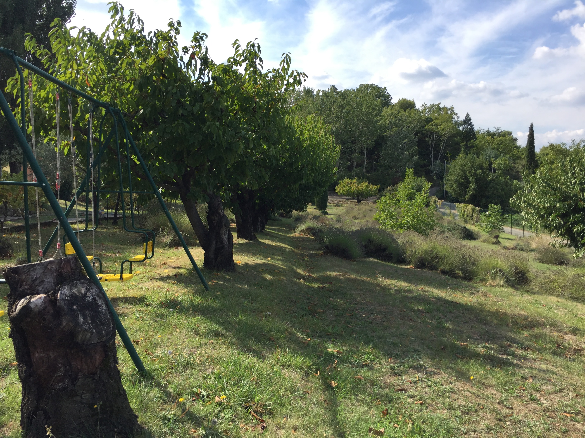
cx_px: 292
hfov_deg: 61.7
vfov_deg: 48.2
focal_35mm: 29
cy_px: 219
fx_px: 490
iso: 32
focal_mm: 4.15
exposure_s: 1/1319
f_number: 2.2
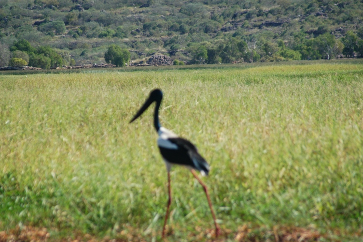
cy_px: 121
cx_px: 182
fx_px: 3325
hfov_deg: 6.2
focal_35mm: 330
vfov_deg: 4.2
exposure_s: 1/800
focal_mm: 220
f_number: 7.1
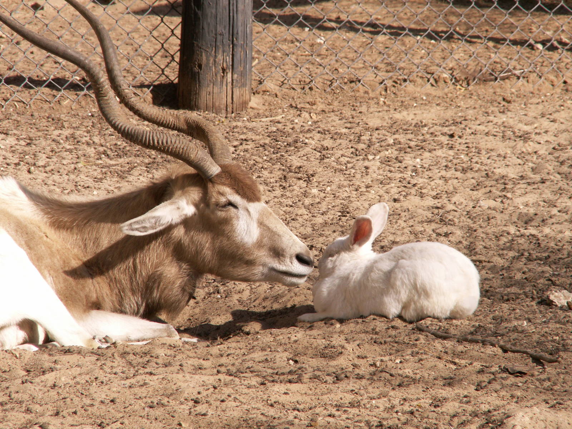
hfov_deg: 7.2
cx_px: 286
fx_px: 4577
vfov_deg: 5.4
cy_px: 214
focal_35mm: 277
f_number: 7.1
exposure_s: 1/200
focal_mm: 45.29
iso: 50
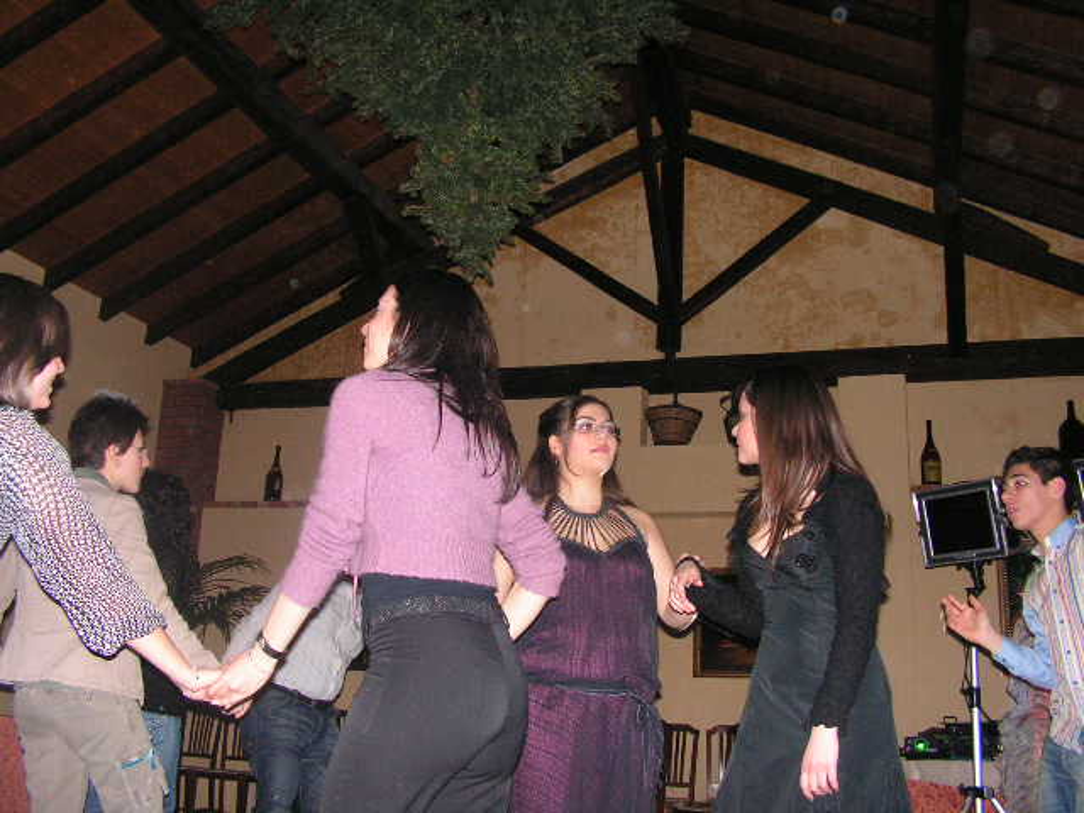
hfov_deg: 51.4
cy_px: 406
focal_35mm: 36
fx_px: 1127
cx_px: 542
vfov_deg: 39.7
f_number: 3.2
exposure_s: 1/40
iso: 200
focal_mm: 6
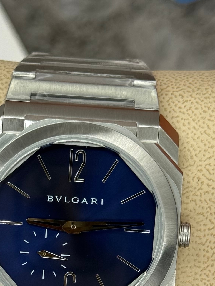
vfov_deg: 15.6
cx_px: 54
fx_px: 1035
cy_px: 263
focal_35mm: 125
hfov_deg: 11.8
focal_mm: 6.76
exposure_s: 1/747
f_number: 1.78
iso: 64
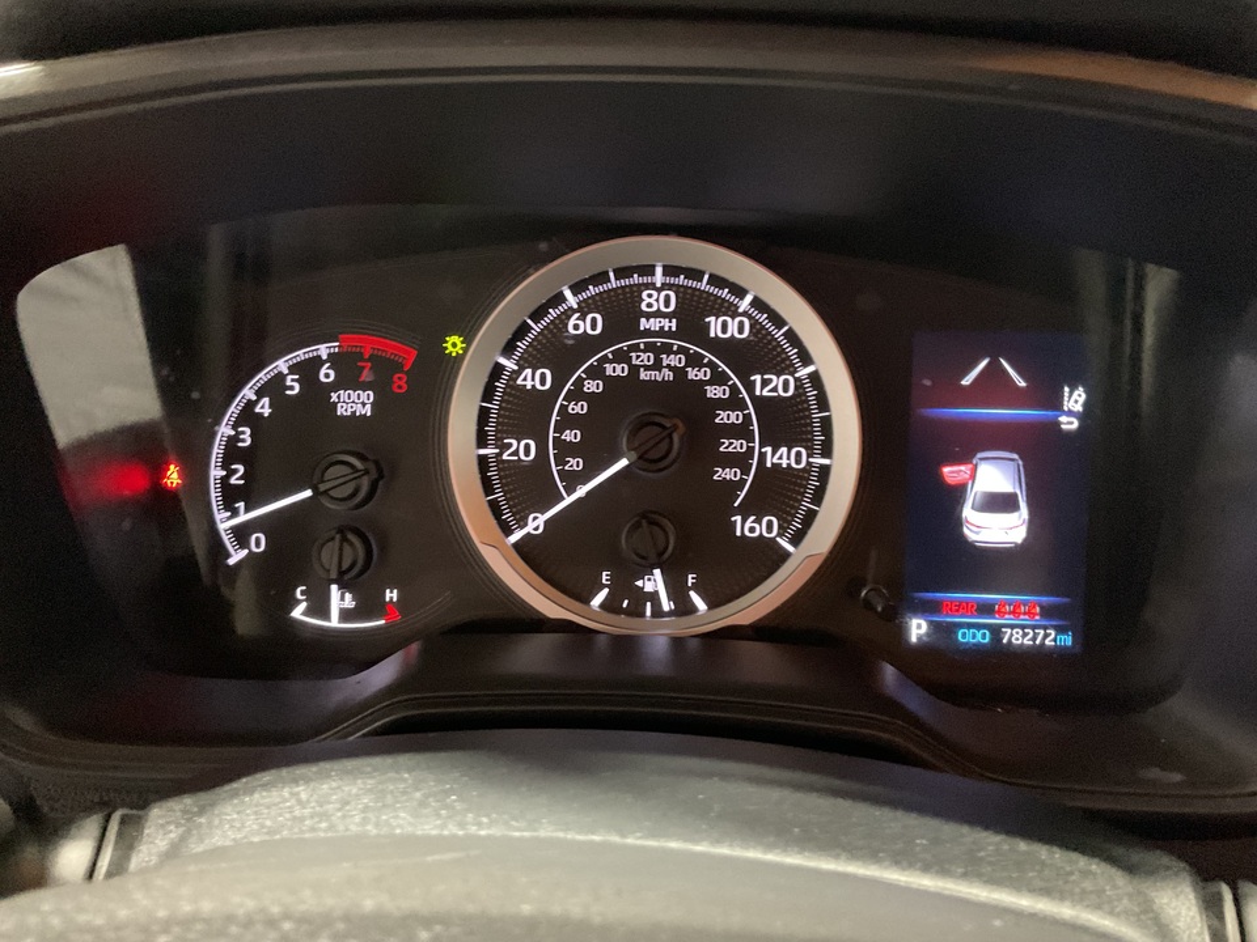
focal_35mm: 29
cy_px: 471
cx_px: 628
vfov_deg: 48.2
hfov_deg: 61.7
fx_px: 1053
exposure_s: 1/30
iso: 500
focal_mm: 3
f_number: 1.8
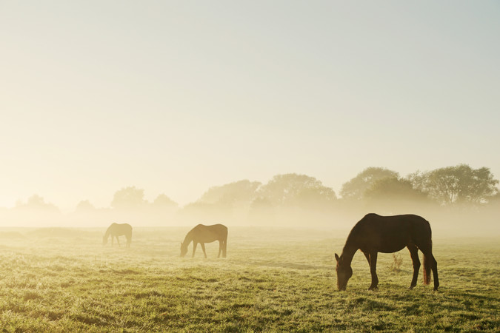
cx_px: 250
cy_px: 166
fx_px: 729
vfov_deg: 25.8
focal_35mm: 52
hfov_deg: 37.9
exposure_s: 1/4000
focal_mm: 35
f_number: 4
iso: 100
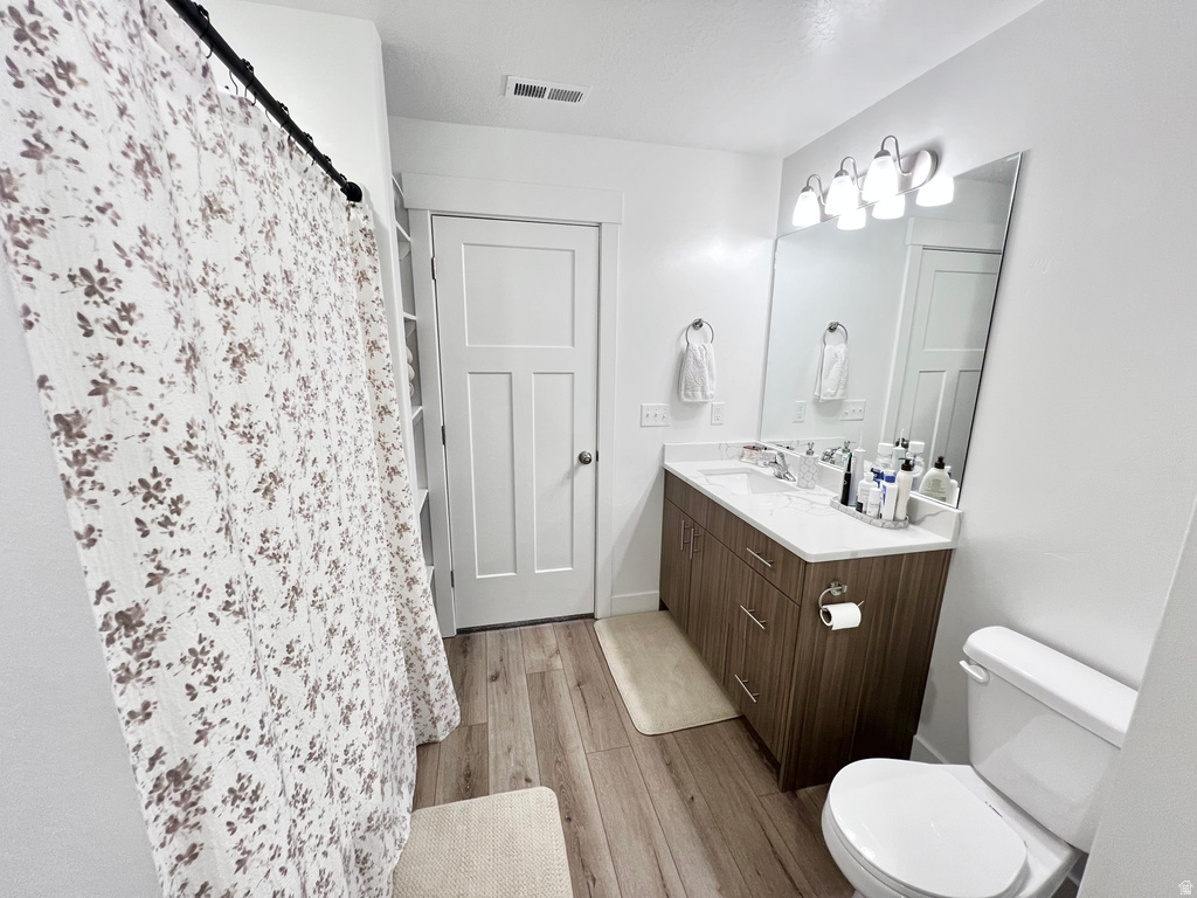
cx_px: 598
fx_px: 450
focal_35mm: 13
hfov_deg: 106.2
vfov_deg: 89.9
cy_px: 449
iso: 200
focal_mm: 1.57
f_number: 1.8
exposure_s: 1/60
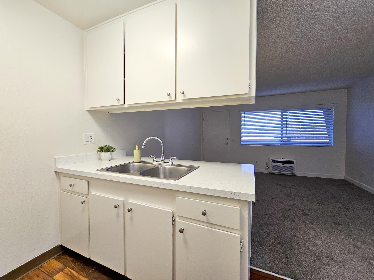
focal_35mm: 13
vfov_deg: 89.9
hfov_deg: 106.2
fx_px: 140
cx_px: 187
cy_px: 140
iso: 80
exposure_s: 1/60
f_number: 2.2
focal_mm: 2.2
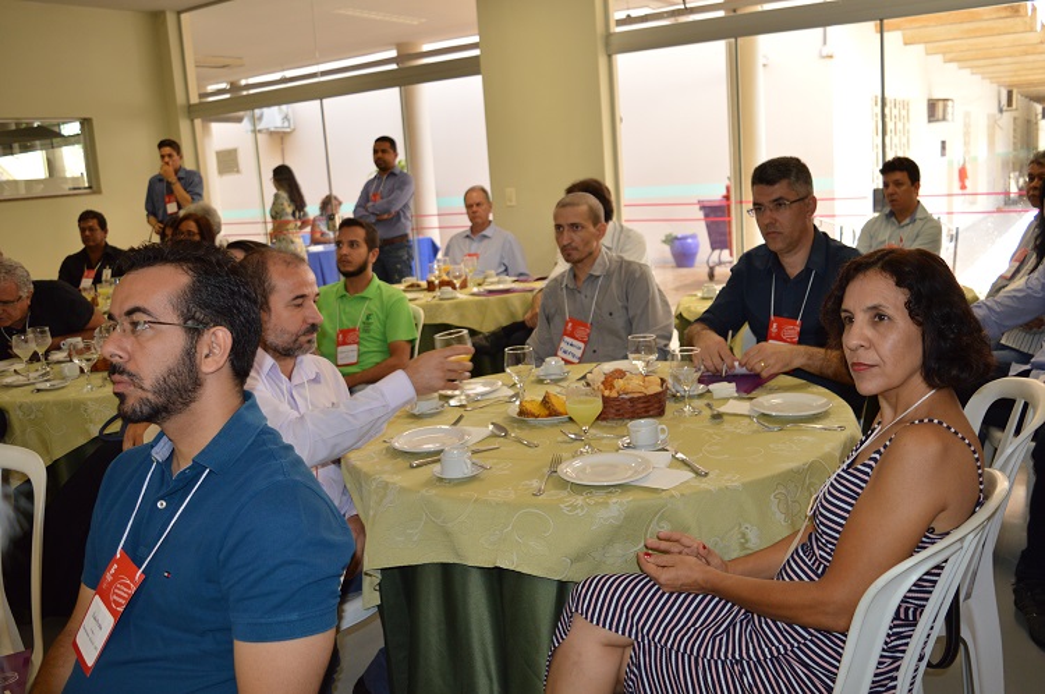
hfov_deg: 62.0
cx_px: 522
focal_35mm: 30
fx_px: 870
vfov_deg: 43.5
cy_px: 347
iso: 400
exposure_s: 1/60
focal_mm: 20
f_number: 4
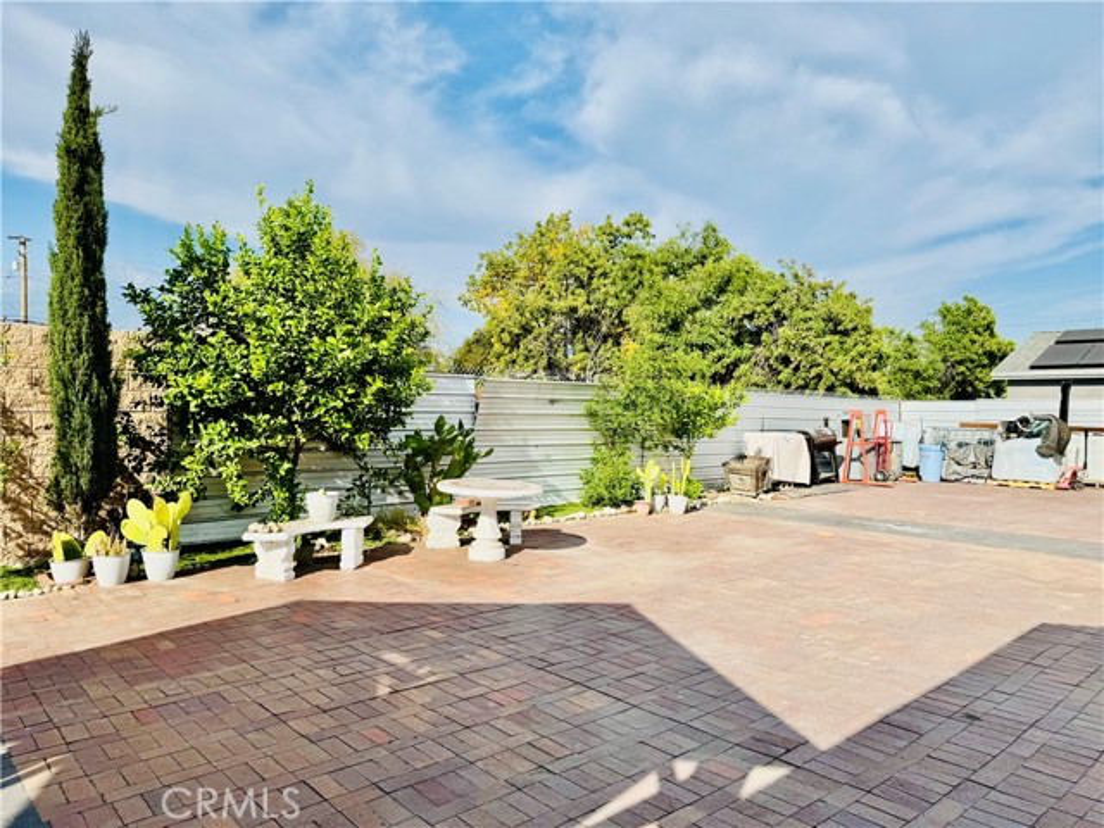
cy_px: 414
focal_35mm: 24
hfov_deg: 71.6
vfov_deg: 56.8
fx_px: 765
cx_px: 552
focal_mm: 6.76
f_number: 1.78
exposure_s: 1/5814
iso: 80
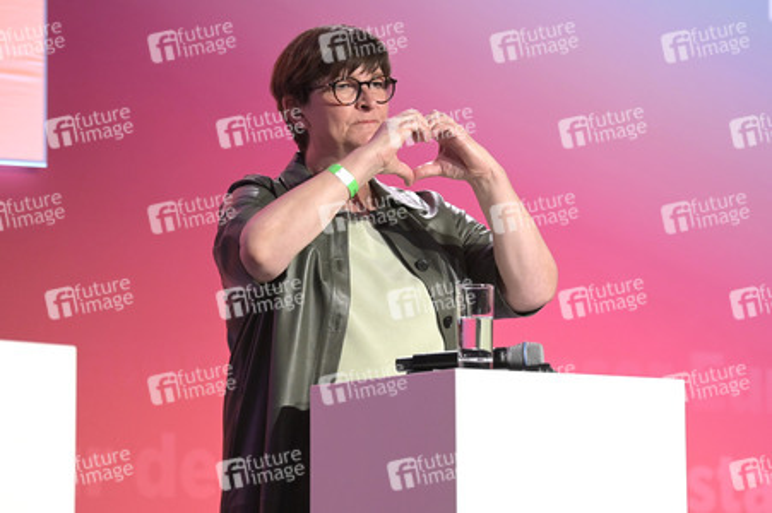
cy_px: 256
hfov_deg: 12.5
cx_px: 386
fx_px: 3536
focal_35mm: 165
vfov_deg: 8.3
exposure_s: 1/200
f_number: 3.5
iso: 3200
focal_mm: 165
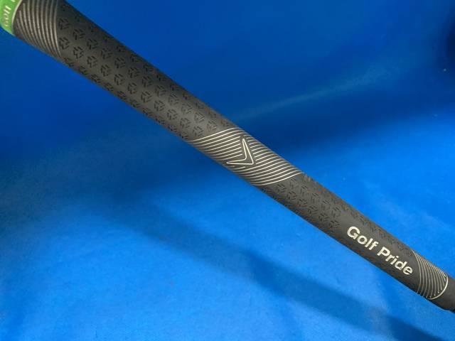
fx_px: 342
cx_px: 228
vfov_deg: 53.1
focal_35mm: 26
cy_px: 170
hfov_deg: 67.3
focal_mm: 4.25
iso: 320
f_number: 1.8
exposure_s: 1/60
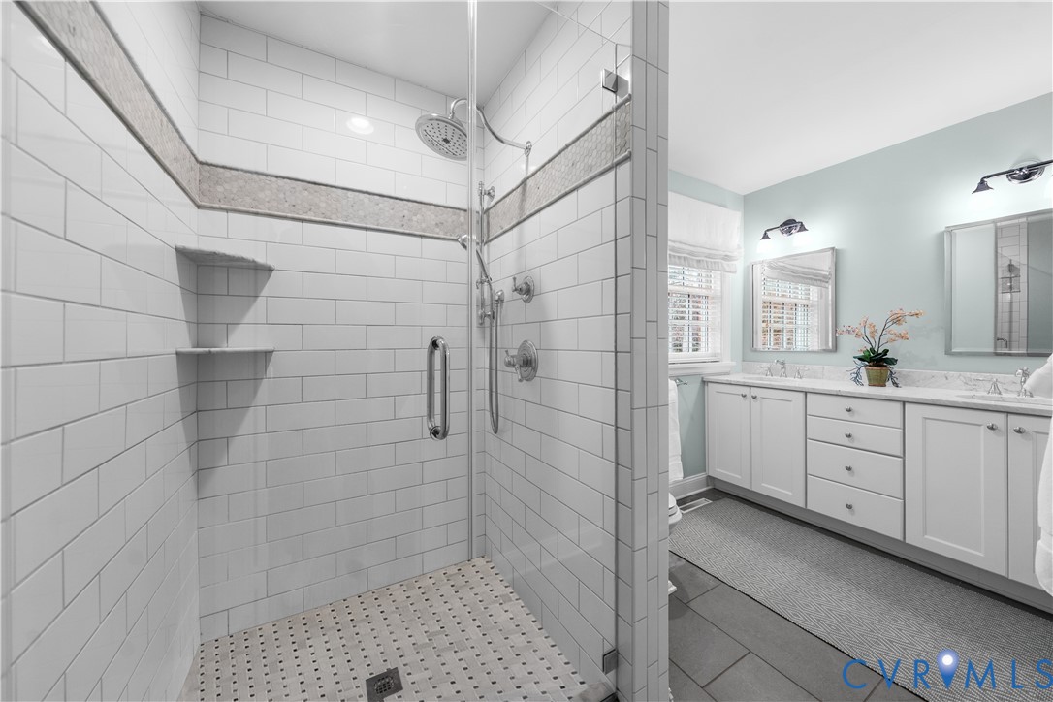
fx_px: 351
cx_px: 526
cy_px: 351
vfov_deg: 90.0
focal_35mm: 12
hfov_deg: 112.6
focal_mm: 12
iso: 1600
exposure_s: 1/13
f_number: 5.6
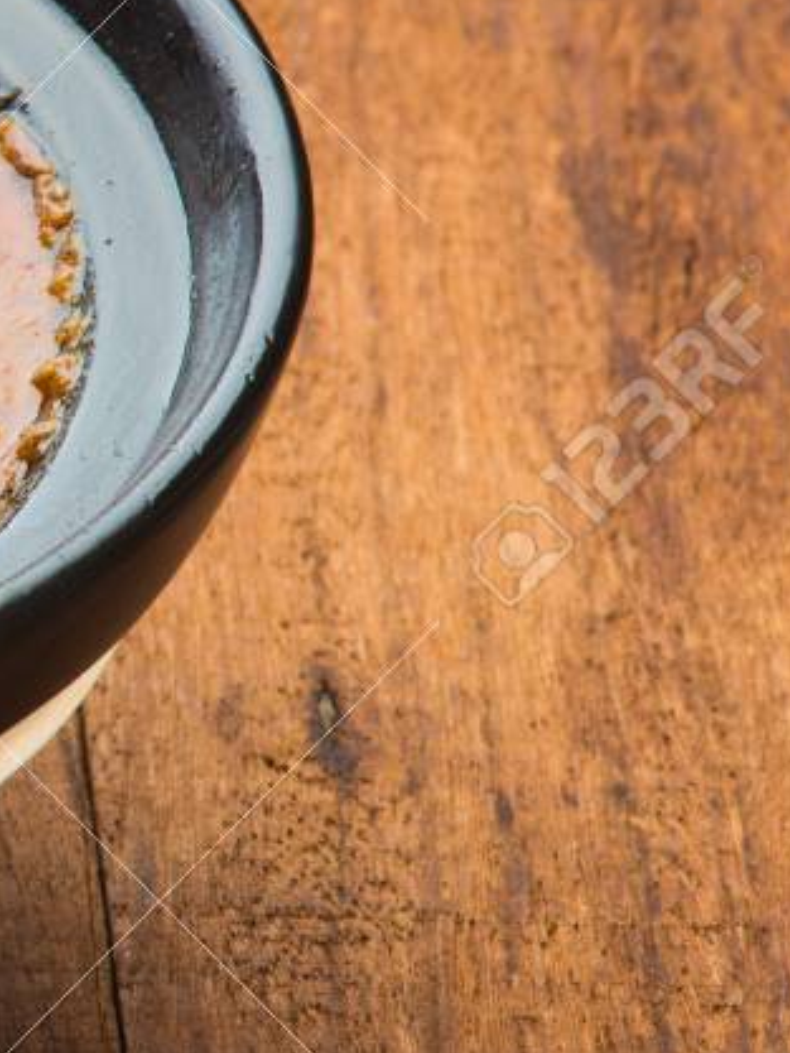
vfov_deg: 6.3
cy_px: 340
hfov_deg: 4.7
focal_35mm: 315
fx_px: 9580
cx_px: -767
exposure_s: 1/160
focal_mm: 105
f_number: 16
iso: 250
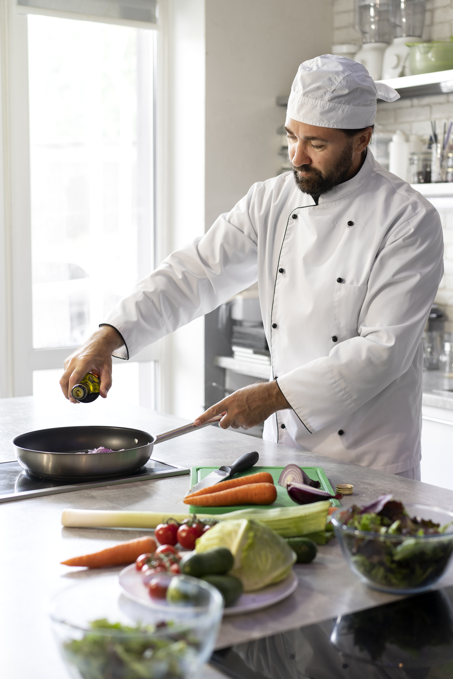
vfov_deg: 36.2
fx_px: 1038
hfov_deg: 24.6
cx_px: 226
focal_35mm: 55
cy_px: 340
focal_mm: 55
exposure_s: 1/125
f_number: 3.2
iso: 400
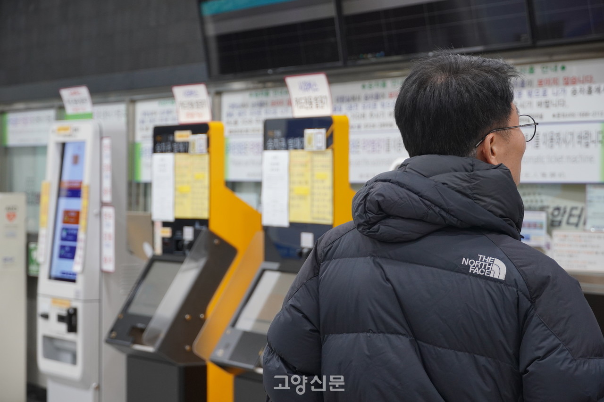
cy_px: 201
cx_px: 302
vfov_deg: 13.6
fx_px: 1686
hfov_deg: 20.3
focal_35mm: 100
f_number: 5.6
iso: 640
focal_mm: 67
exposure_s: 1/50
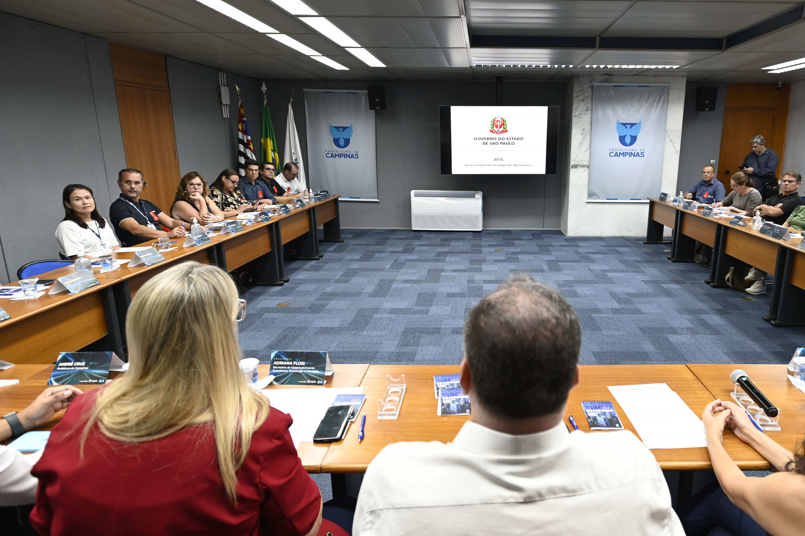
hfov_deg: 77.6
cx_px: 488
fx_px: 492
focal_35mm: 22
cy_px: 261
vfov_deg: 57.1
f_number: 4
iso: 2000
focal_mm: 17
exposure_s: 1/250
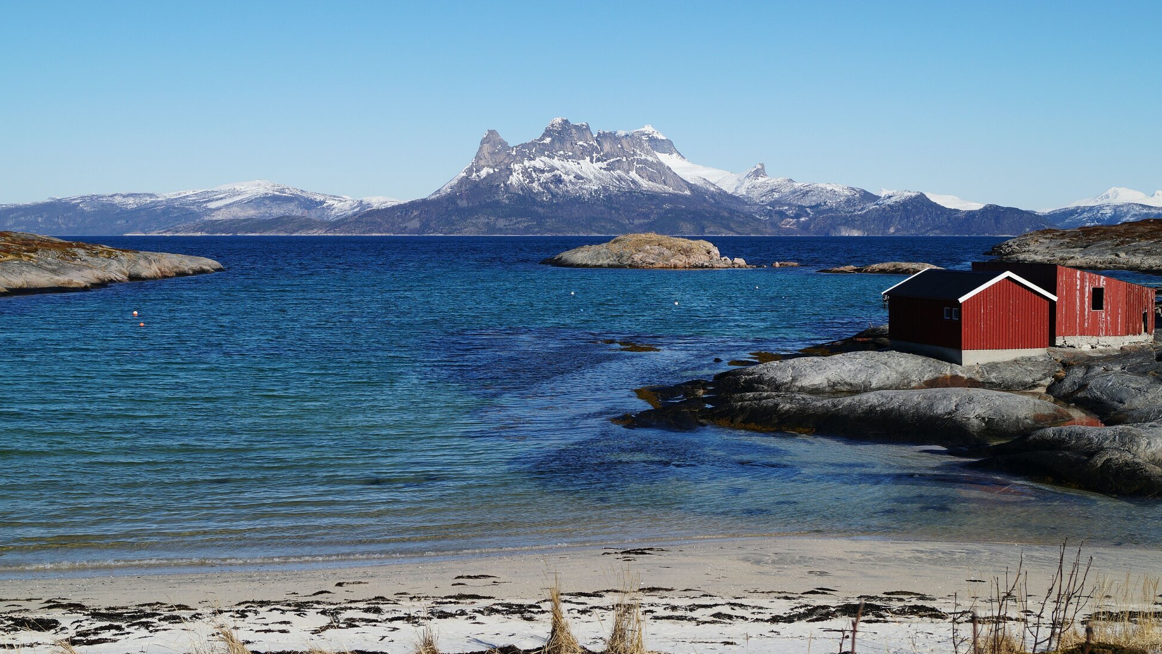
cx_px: 585
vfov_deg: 24.9
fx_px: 1479
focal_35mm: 48
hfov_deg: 42.9
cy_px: 299
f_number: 11
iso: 100
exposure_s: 1/320
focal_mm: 30
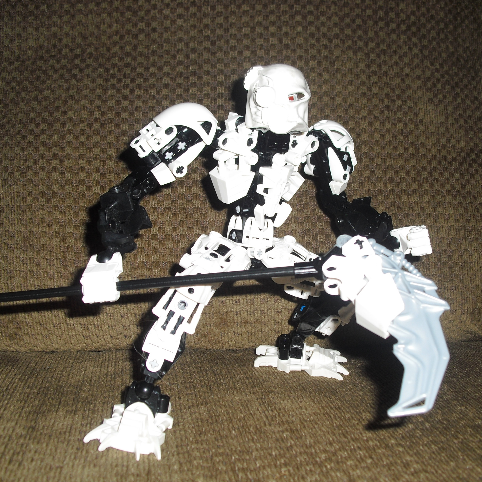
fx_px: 677
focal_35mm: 43
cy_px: 243
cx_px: 260
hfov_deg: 39.1
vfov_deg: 39.2
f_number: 3.1
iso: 100
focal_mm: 6.3
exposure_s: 1/60
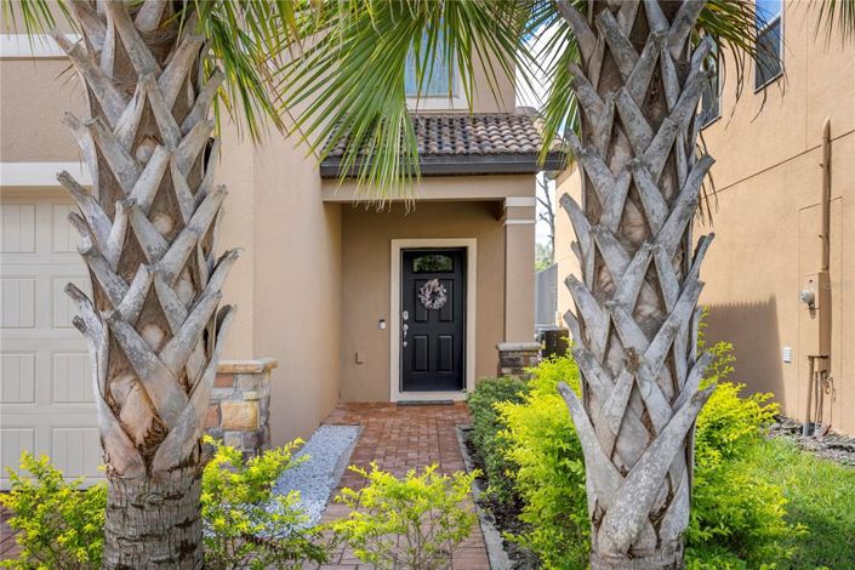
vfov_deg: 37.9
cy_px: 285
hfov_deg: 54.4
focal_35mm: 35
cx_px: 428
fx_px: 831
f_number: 4
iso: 80
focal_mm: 35
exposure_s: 1/160
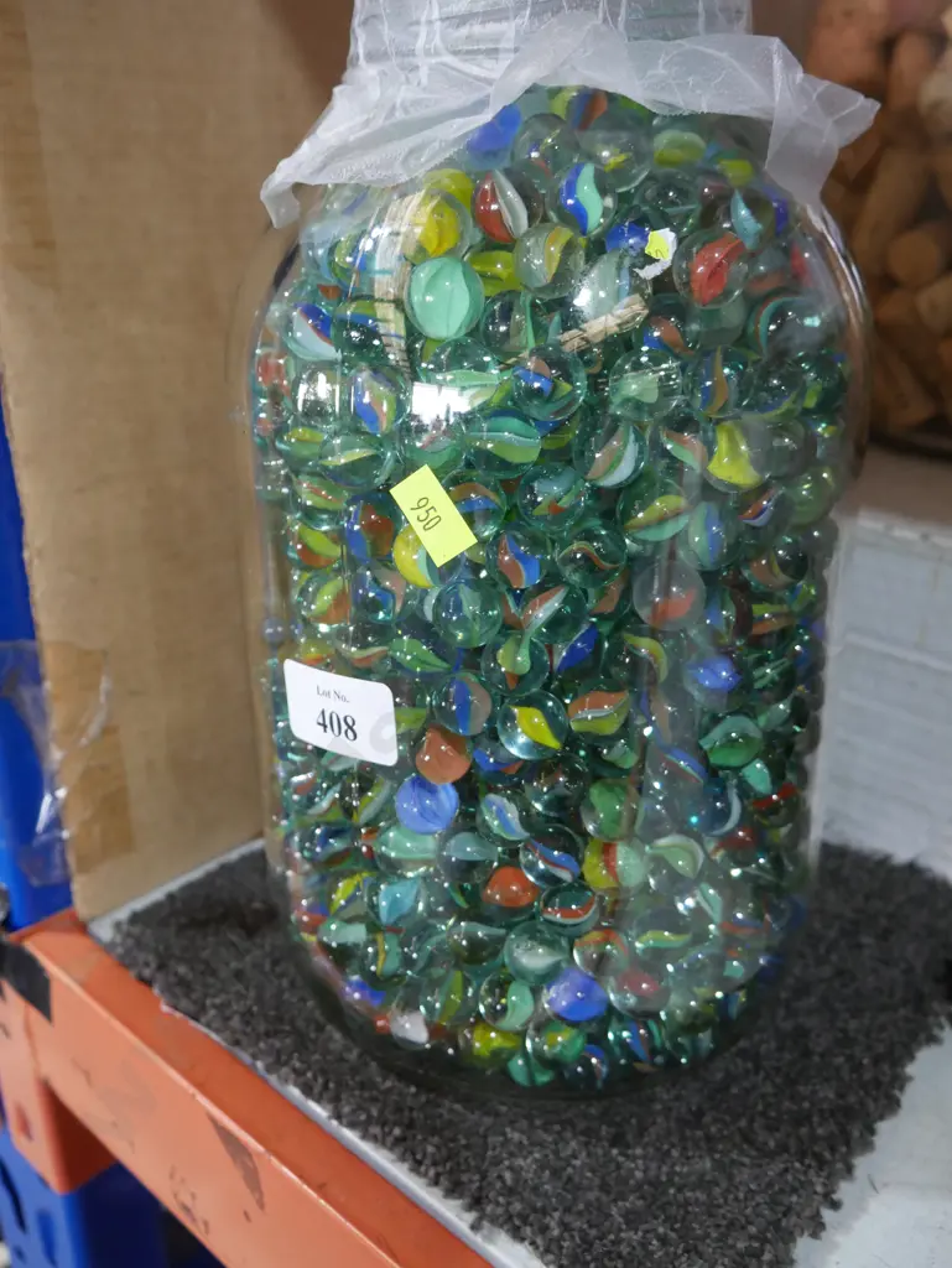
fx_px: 1172
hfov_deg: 44.2
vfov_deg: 56.8
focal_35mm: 32
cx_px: 476
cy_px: 634
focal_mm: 16
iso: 640
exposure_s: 1/60
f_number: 3.6
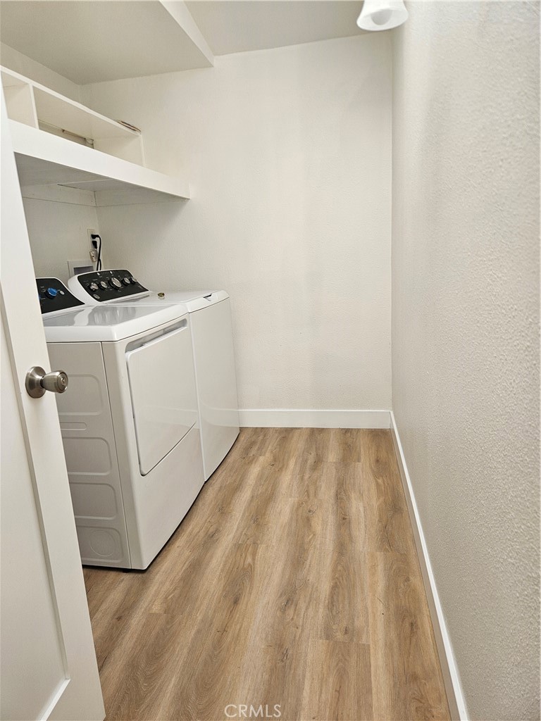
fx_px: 479
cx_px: 270
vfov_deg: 73.9
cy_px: 360
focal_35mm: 23
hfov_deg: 58.9
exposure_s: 1/120
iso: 80
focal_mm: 5.4
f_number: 1.8
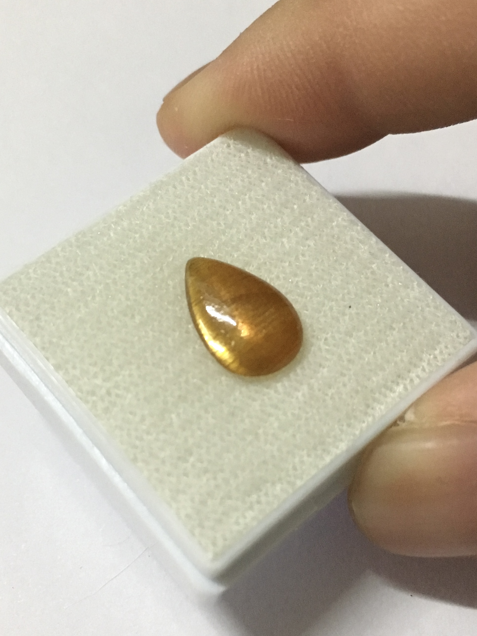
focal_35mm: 29
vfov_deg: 61.7
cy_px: 318
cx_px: 238
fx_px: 533
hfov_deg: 48.2
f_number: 2.2
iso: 200
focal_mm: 4.15
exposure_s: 1/25
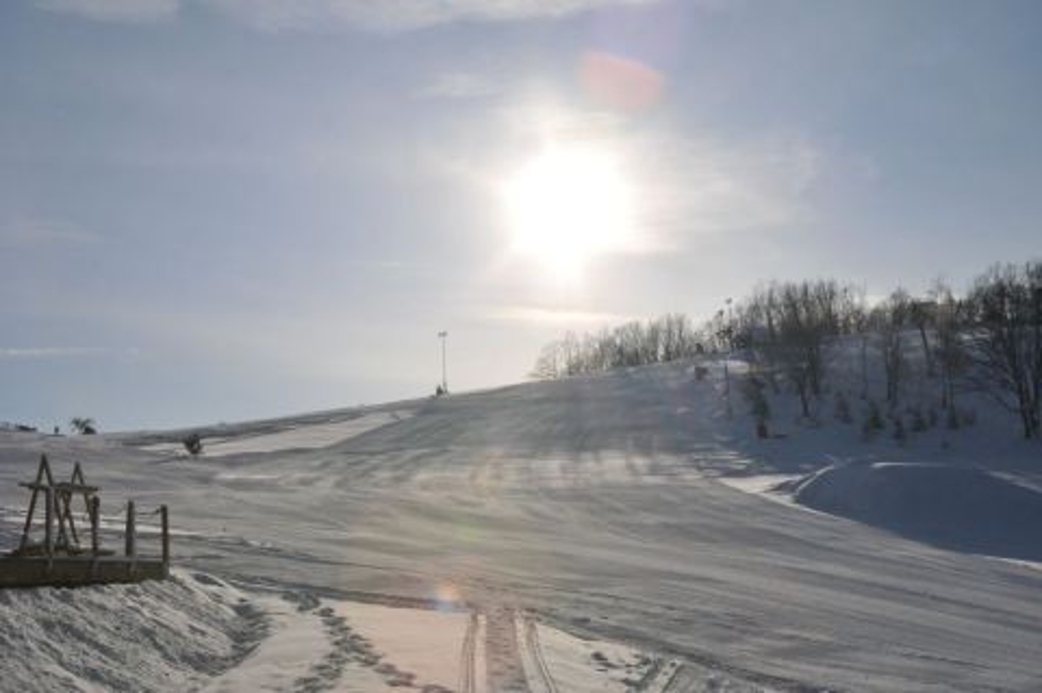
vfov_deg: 31.8
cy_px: 346
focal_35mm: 42
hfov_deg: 46.4
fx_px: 1214
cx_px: 521
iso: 1000
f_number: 22
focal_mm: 28
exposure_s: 1/2000
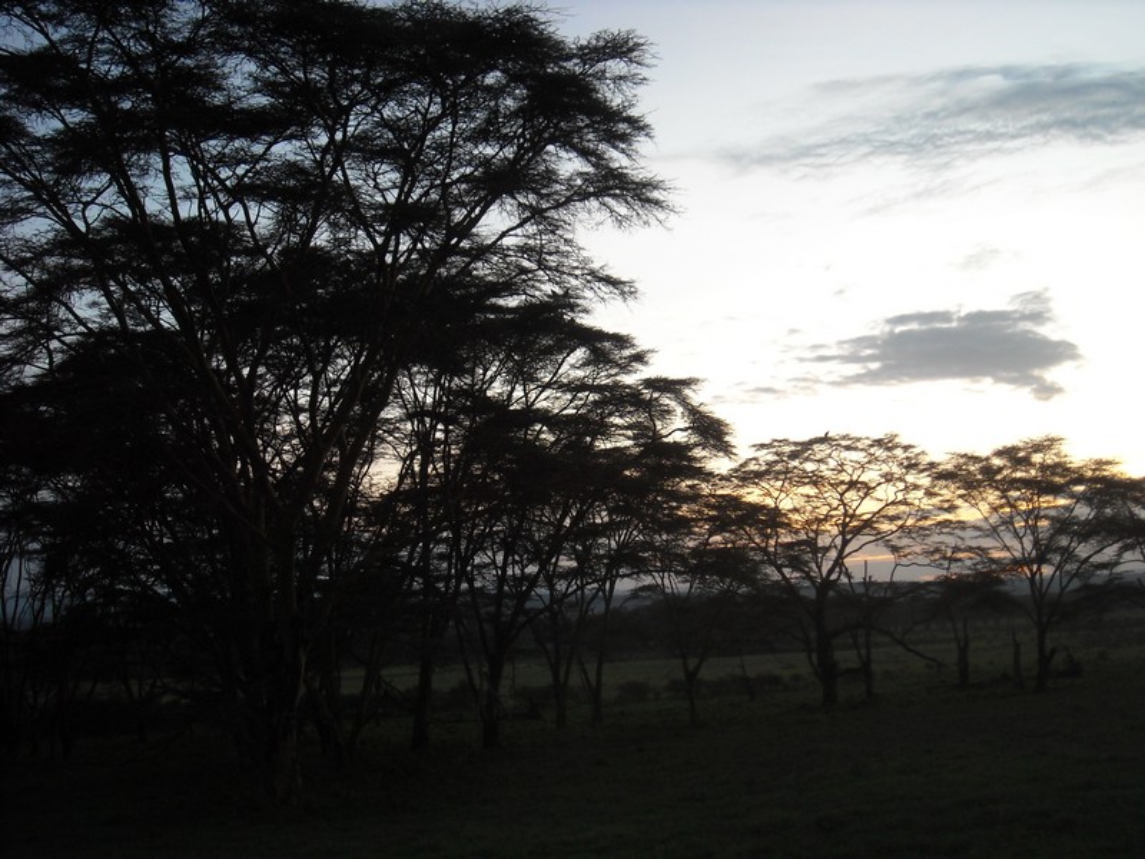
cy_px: 430
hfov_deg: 42.9
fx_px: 1455
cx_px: 572
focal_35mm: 44
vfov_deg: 32.9
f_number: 3.1
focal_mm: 7.1
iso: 161
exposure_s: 1/250
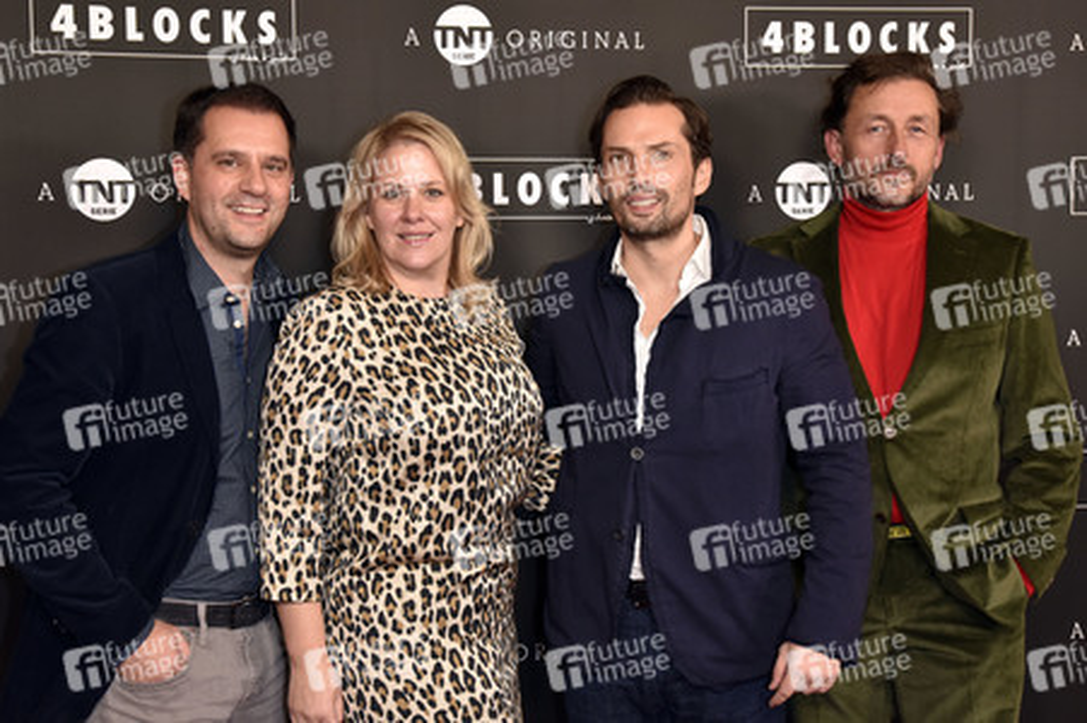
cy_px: 362
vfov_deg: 28.0
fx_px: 1448
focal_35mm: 48
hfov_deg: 41.1
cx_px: 544
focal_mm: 48
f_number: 7.1
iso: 2000
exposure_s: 1/250
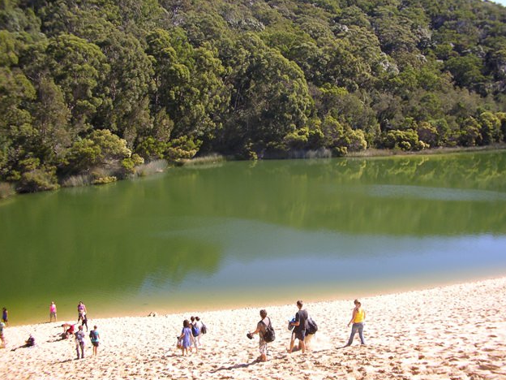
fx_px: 570
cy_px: 188
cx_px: 252
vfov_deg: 36.8
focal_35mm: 39
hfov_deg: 47.9
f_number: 2.9
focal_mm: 5.8
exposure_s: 1/400
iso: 50
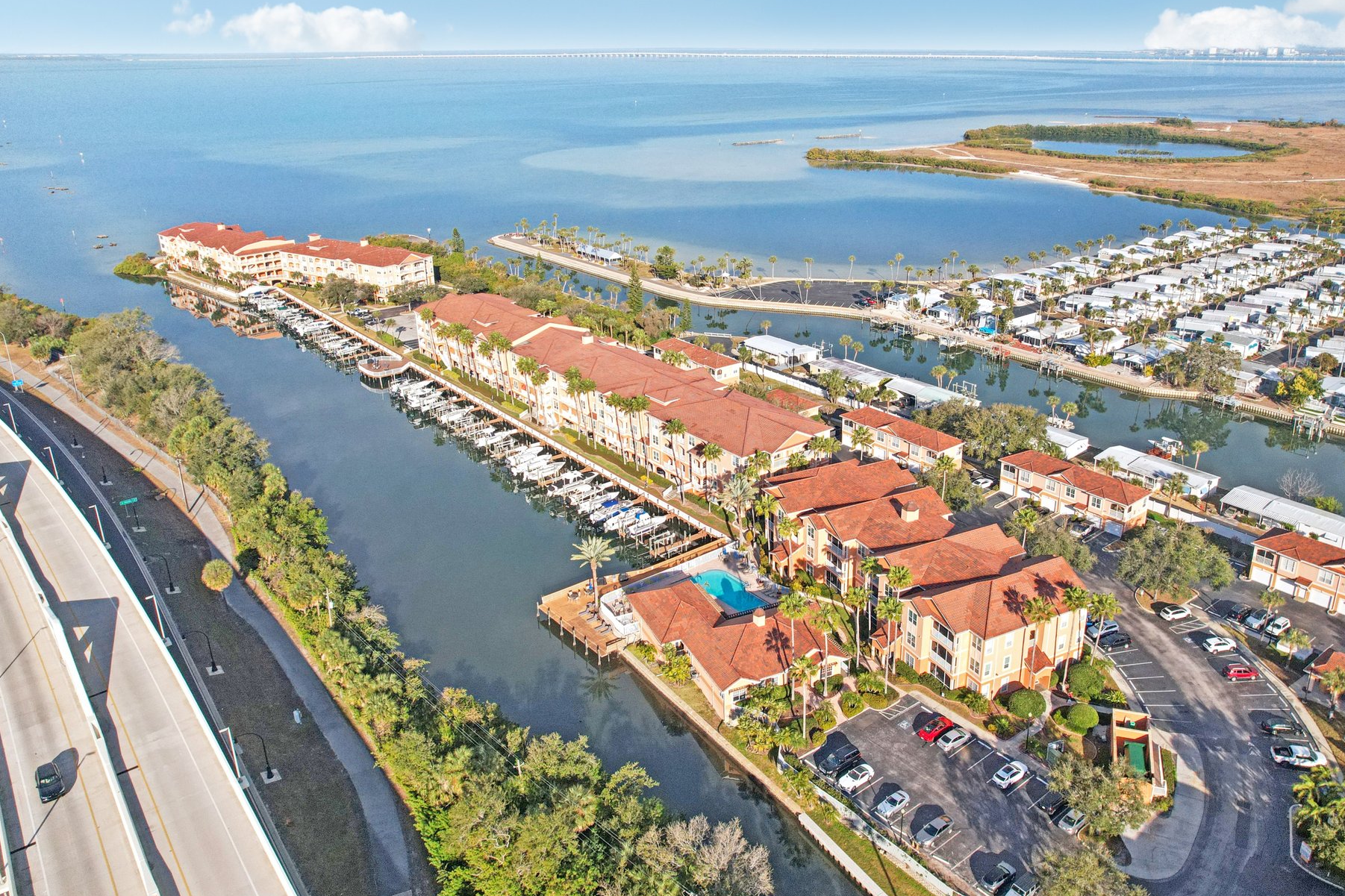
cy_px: 397
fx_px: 934
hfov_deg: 71.4
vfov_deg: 51.2
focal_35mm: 25
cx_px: 728
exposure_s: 1/1600
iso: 400
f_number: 2.8
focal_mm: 8.4
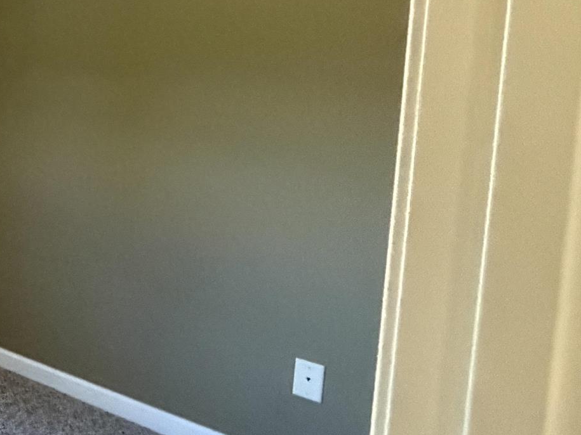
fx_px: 789
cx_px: -283
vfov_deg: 30.1
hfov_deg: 27.9
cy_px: 85
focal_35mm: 47
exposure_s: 1/60
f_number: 2.2
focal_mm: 2.22
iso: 800
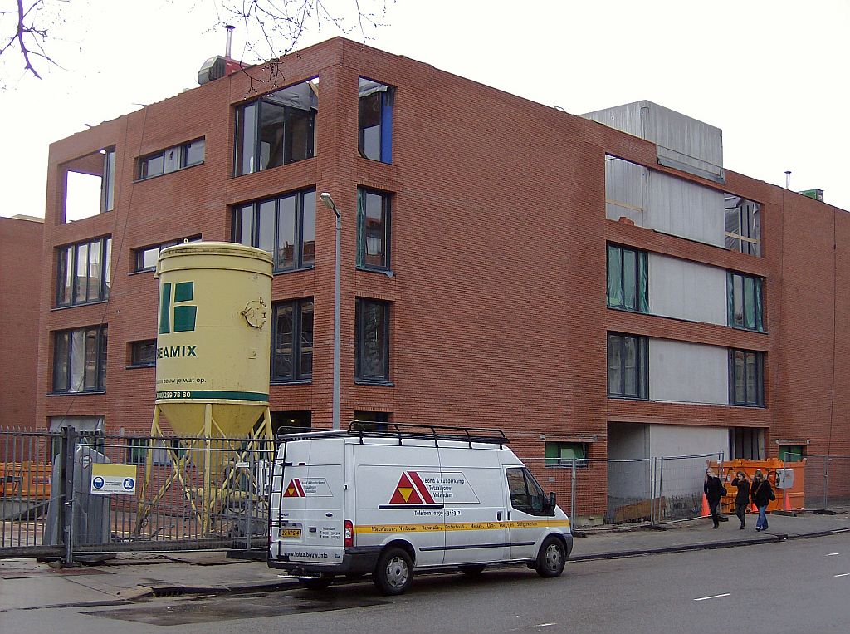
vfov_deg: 31.4
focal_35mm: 46
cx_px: 425
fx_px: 1127
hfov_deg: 41.3
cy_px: 317
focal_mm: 7.7
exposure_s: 1/311
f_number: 3.1
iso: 100
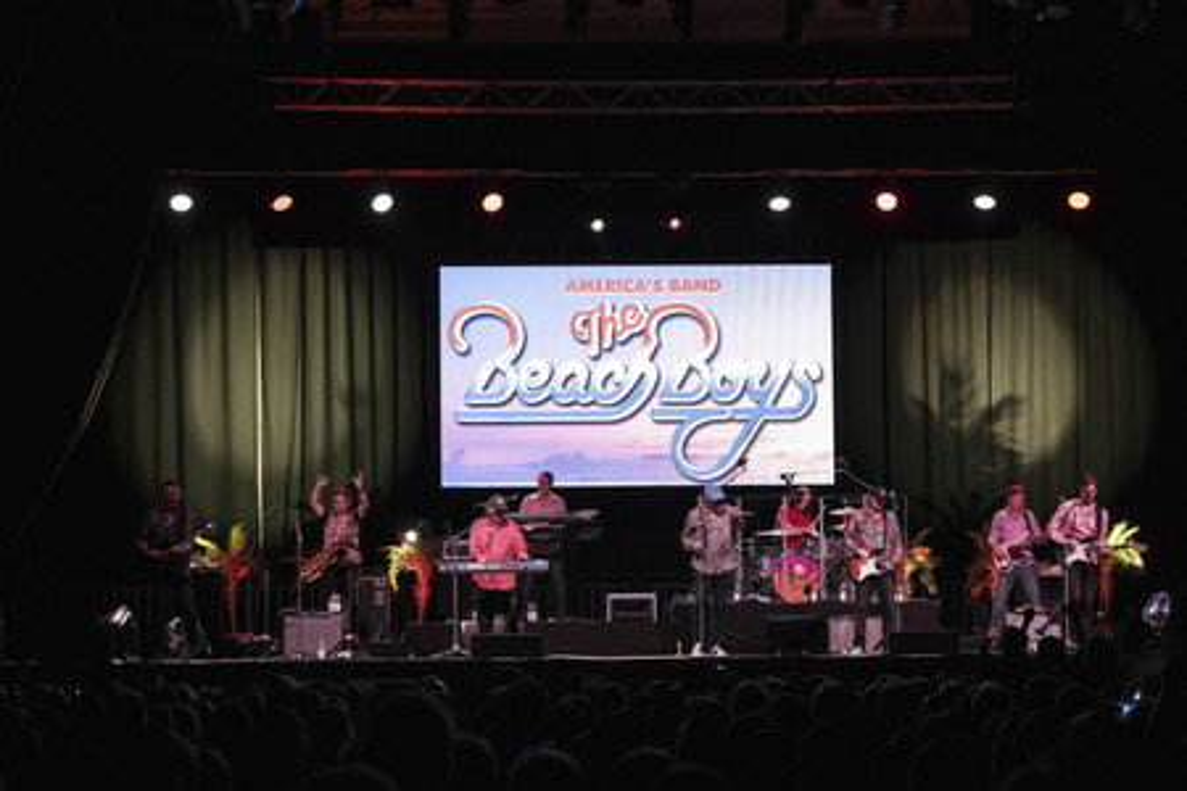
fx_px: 2901
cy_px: 396
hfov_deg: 23.1
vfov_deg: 15.5
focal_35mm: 88
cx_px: 594
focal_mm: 58.7
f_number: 4
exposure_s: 1/250
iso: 3200
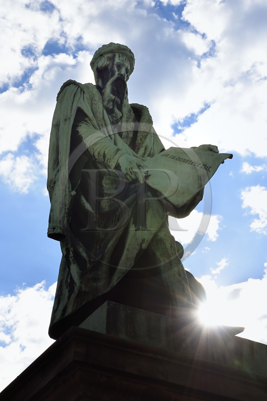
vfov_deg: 28.8
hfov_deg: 19.5
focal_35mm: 70
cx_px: 134
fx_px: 779
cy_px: 200
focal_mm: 70
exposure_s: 1/250
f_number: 16
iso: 200
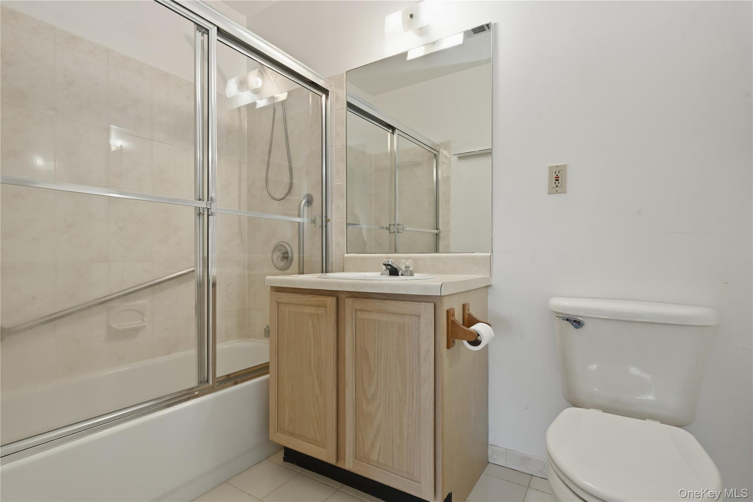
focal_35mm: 18
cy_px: 251
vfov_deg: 68.9
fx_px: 366
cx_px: 376
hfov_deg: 91.6
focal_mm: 17.5
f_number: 11
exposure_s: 1/3.33
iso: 100
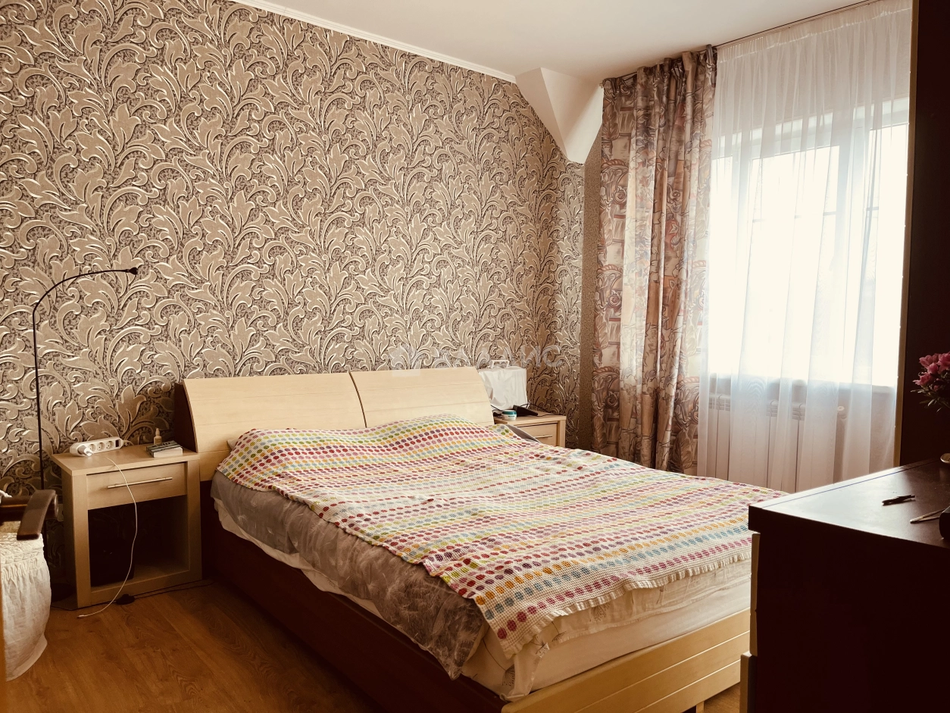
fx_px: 714
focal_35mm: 26
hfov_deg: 67.3
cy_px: 356
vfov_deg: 53.1
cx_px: 475
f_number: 1.6
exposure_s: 1/100
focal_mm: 5.1
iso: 100
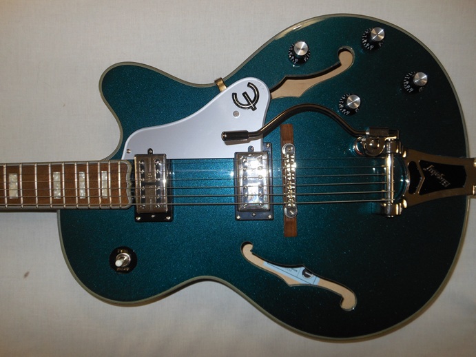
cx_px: 238
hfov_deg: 69.4
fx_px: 344
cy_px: 178
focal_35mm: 25
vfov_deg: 54.9
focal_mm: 4.5
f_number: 3.2
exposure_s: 1/25
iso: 80
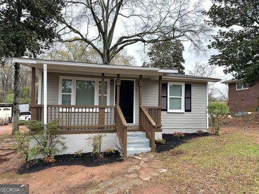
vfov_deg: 56.8
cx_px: 130
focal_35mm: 24
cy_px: 97
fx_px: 180
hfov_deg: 71.6
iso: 80
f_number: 1.78
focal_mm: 6.86
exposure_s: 1/634
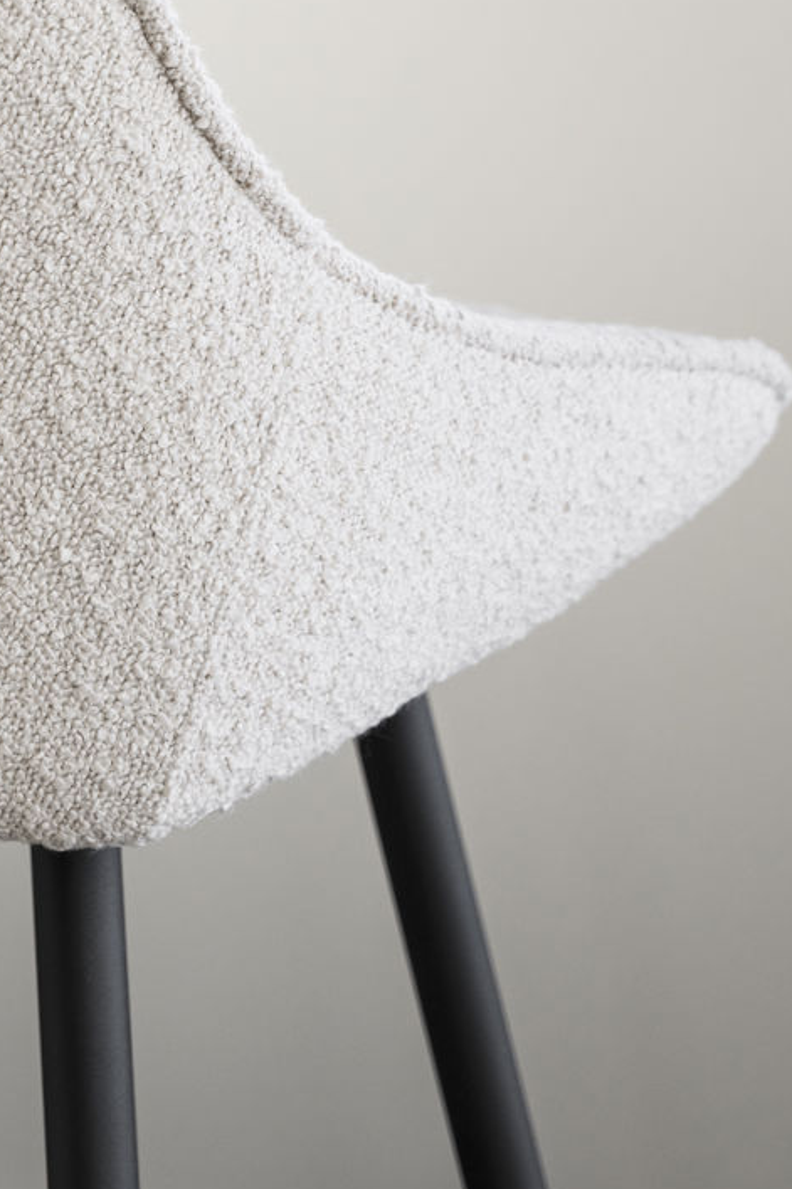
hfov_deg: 6.9
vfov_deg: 10.3
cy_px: -37
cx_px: -181
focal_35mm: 198
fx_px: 6537
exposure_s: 1/125
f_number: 4
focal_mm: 70
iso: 160
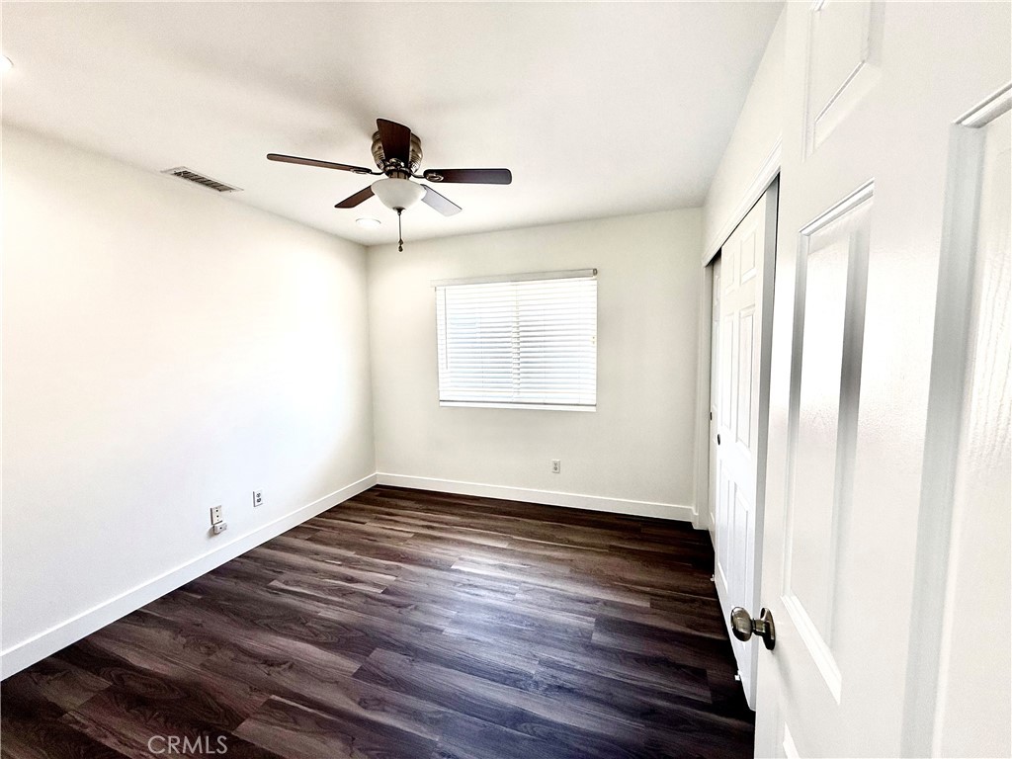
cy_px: 380
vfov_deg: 85.7
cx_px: 506
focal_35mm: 14
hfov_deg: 102.1
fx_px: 409
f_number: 2.2
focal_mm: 2.22
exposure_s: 1/139
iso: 64
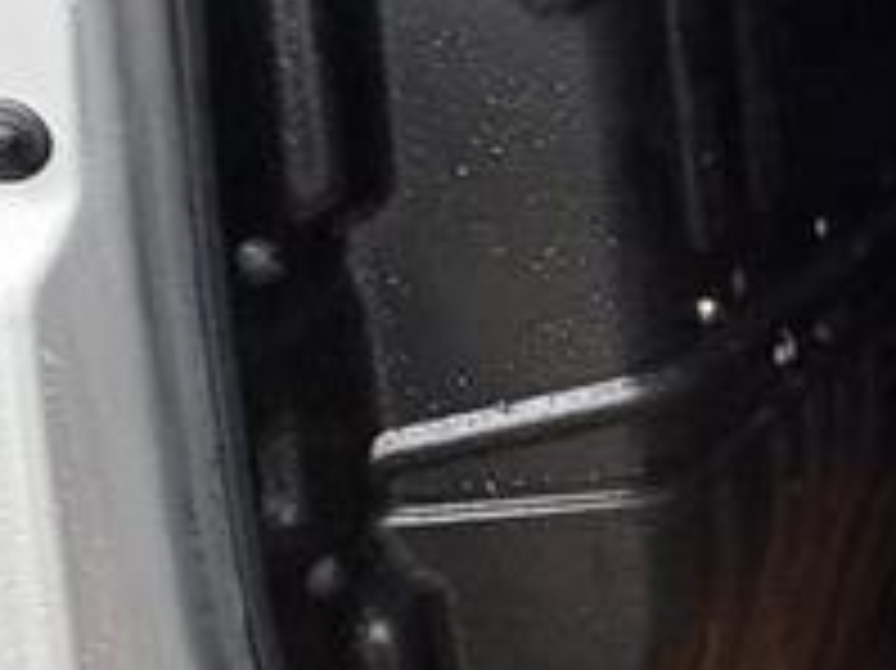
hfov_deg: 25.0
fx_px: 1630
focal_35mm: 63
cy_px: 391
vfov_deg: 23.2
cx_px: 1270
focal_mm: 2.22
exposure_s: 1/99
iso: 160
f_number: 2.2
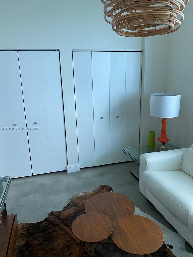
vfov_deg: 67.3
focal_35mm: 26
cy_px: 128
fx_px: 193
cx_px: 96
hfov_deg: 53.1
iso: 125
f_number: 1.8
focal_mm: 4.25
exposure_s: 1/76
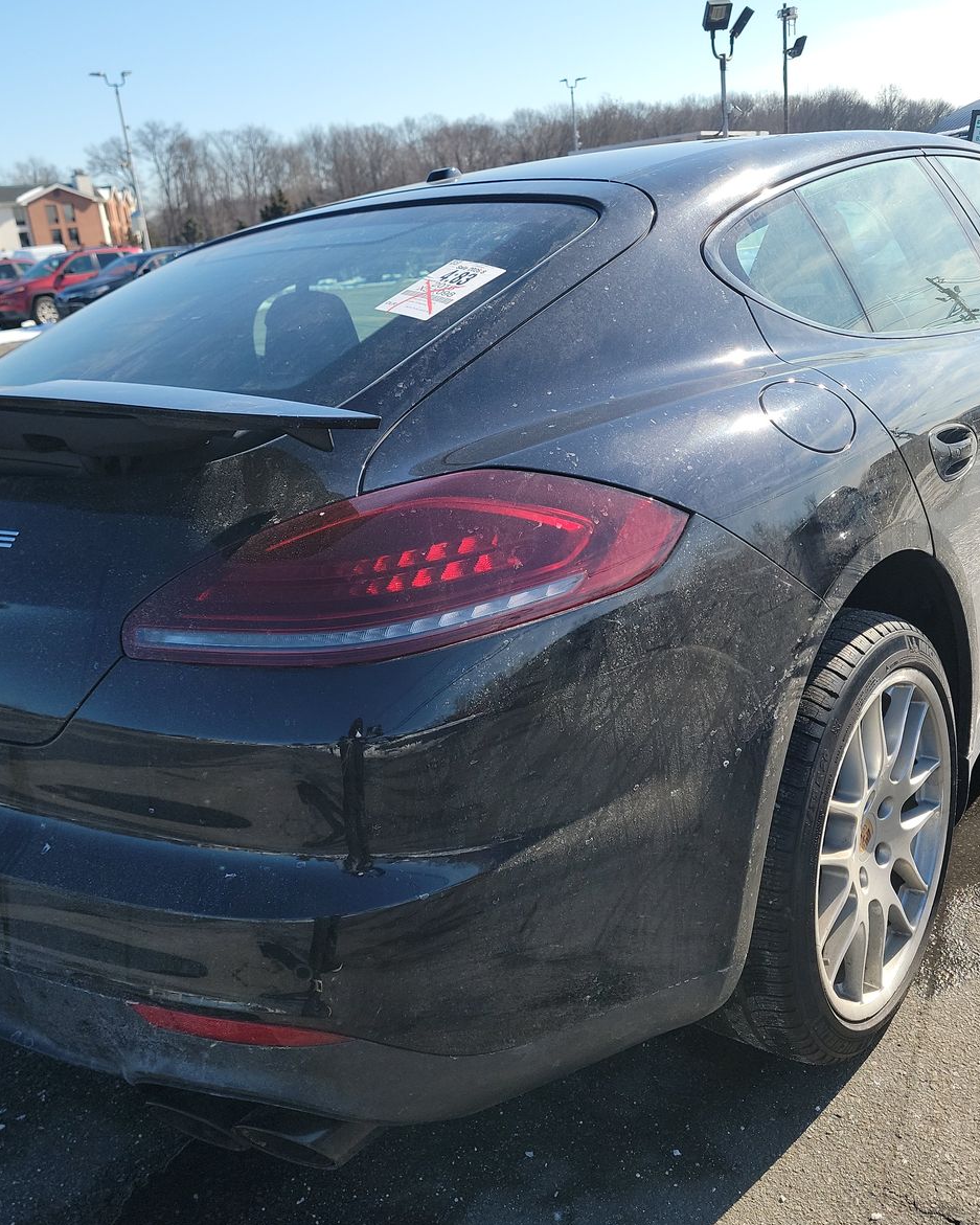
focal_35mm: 32
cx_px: 483
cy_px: 610
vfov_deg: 55.7
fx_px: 1160
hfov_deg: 45.8
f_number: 1.8
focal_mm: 6.7
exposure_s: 1/583
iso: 50
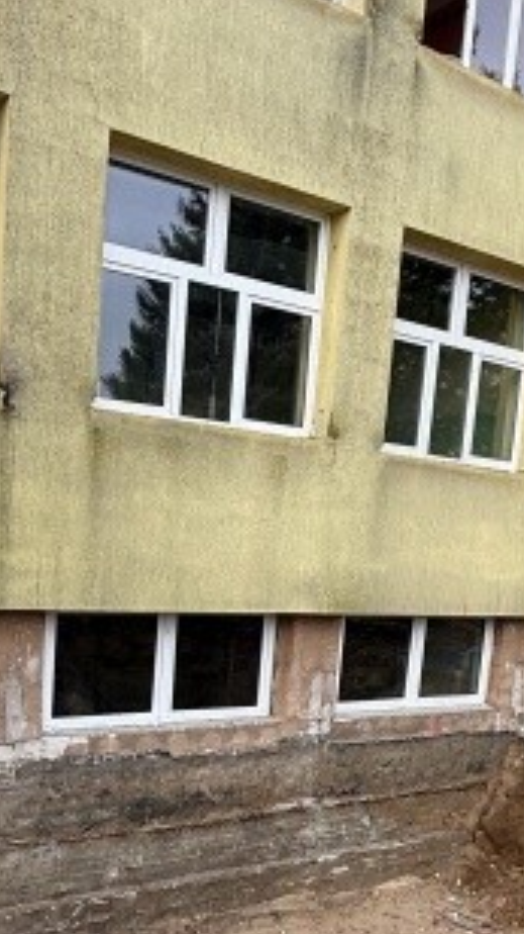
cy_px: 658
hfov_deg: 31.2
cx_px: 270
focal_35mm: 38
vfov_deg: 51.3
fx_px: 940
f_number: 2.2
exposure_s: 1/291
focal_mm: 2.22
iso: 50
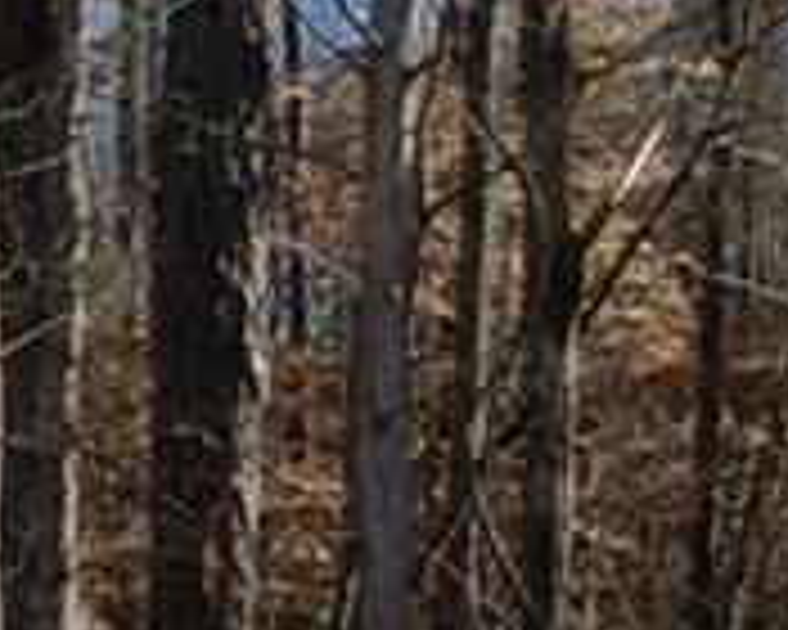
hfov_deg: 9.1
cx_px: -1346
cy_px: 954
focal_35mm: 182
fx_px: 4245
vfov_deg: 8.3
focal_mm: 3.3
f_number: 2.4
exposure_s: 1/1431
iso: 32
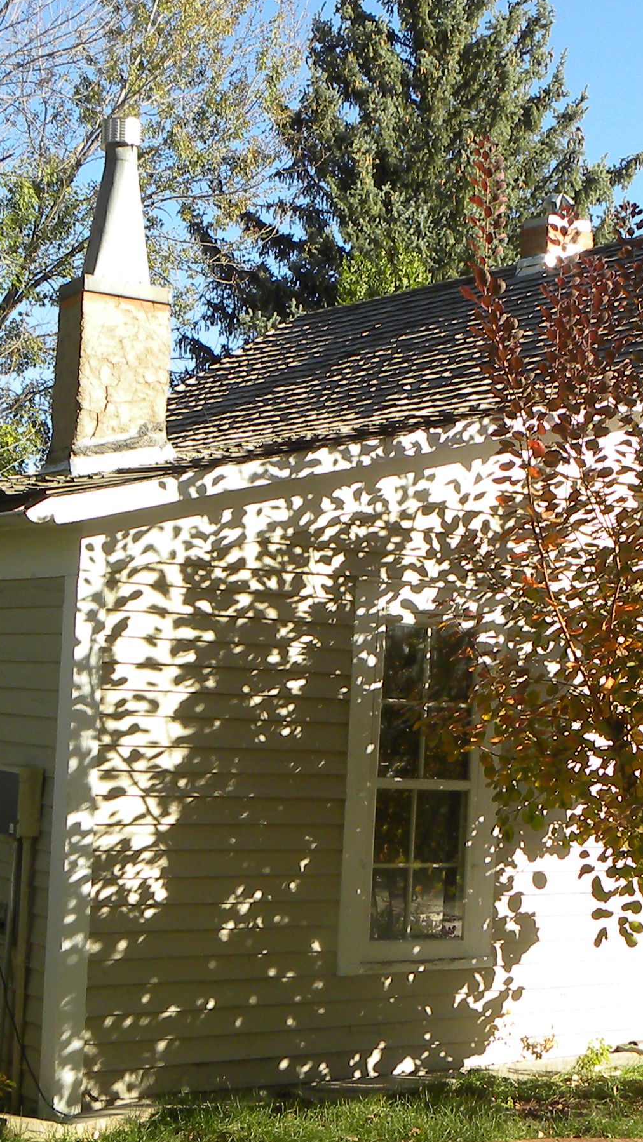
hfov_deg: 19.1
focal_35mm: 63
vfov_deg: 33.3
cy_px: 645
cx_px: 341
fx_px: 1909
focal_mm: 4.6
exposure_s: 1/206
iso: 64
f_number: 4.5
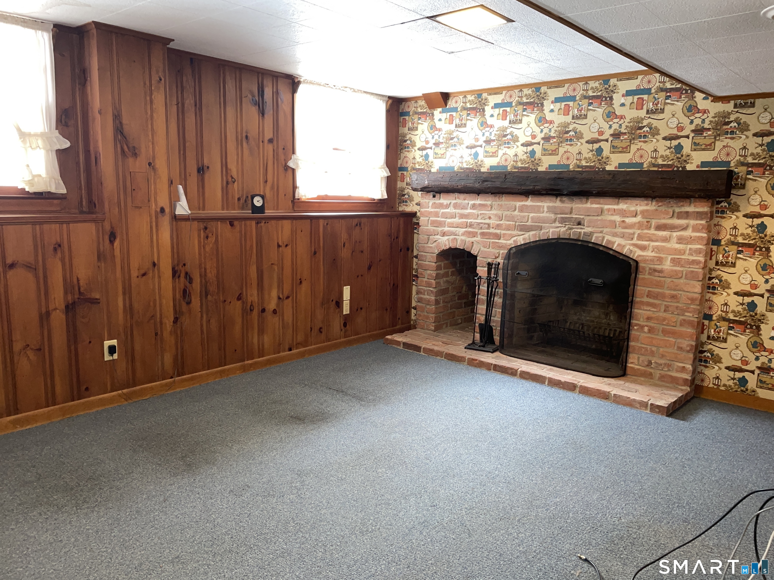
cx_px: 387
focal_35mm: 26
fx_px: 581
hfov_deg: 67.3
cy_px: 290
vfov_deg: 53.1
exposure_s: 1/9
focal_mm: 4.2
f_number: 1.6
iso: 125
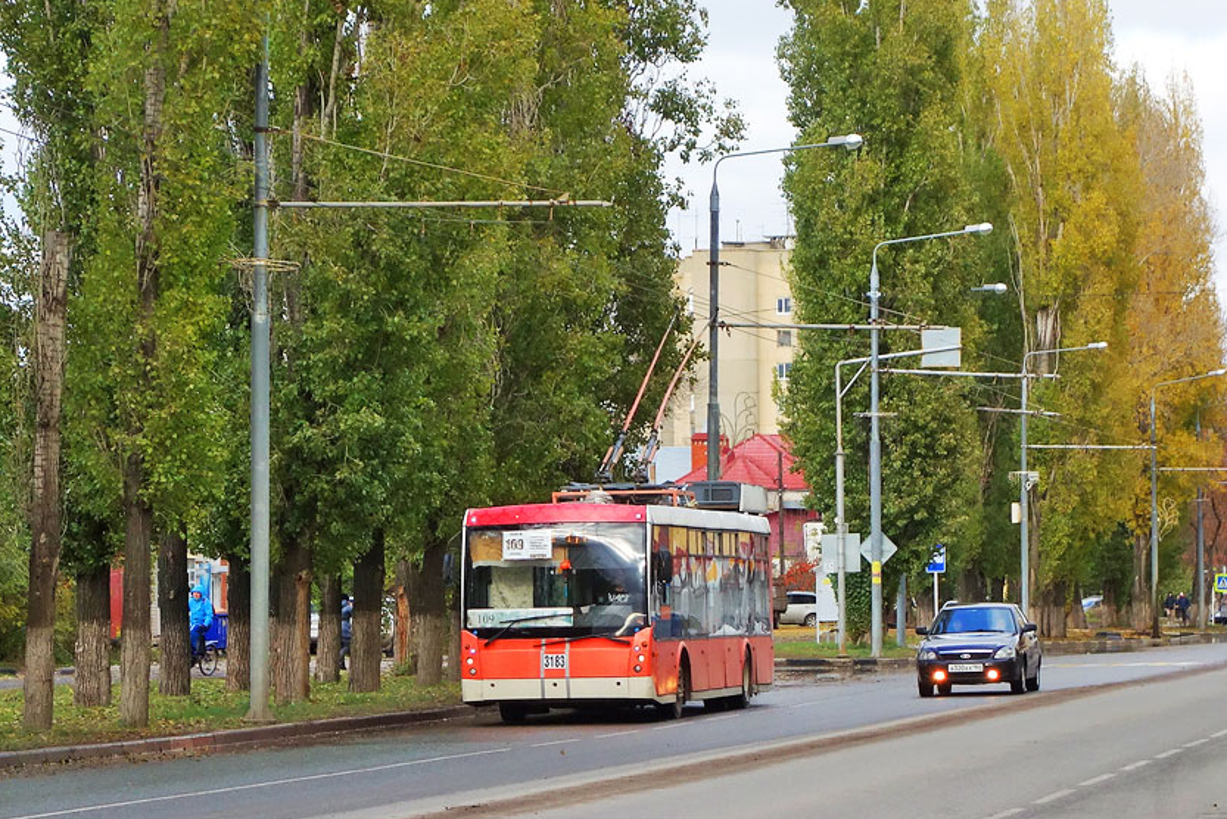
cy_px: 315
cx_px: 523
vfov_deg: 9.5
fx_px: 4909
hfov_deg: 14.2
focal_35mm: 144
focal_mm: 37.1
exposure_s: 1/500
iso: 500
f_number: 4.9
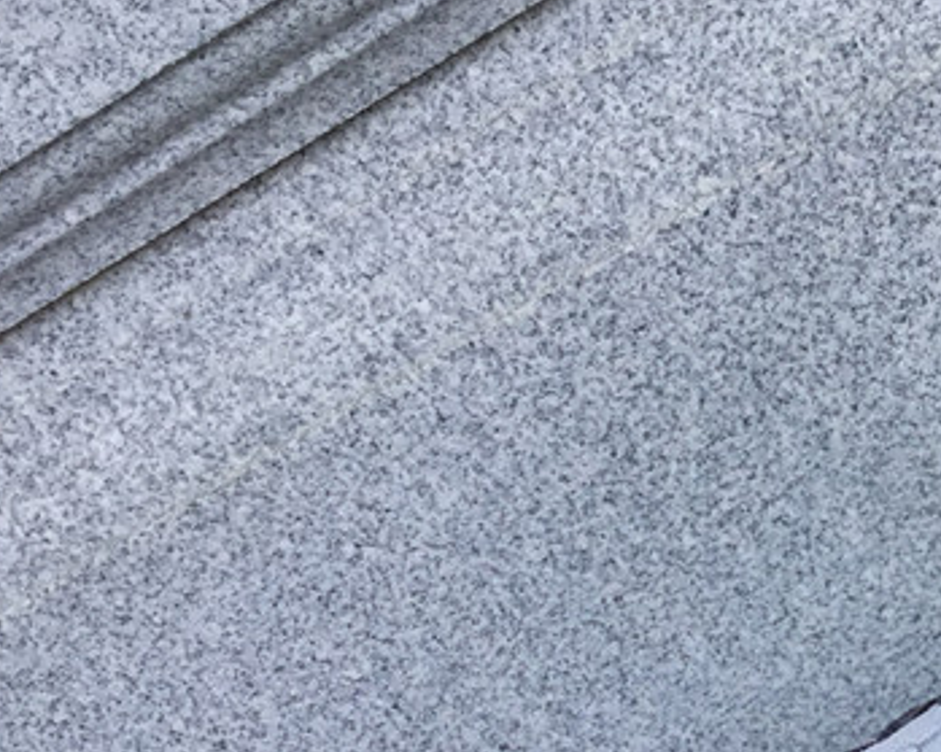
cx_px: 1194
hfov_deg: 22.2
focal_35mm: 78
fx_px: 2172
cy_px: 672
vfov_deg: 19.3
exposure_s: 1/206
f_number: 2.4
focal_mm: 3.3
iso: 25
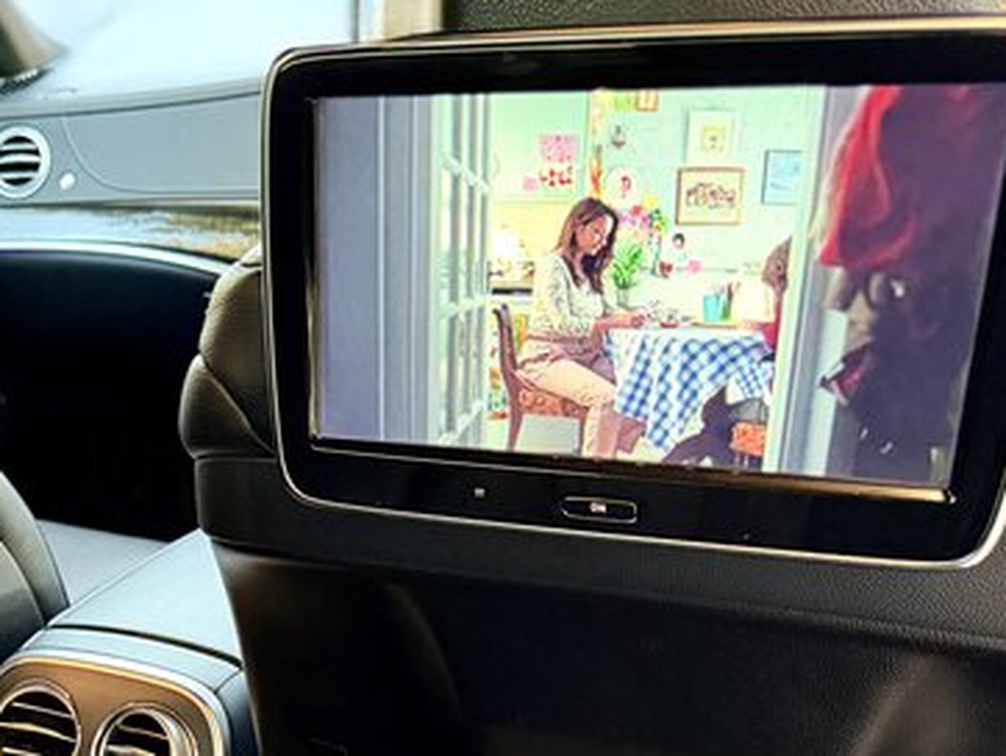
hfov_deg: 34.0
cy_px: 756
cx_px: 81
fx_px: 1541
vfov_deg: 26.1
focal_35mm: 53
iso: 800
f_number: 1.78
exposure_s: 1/60
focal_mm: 6.76
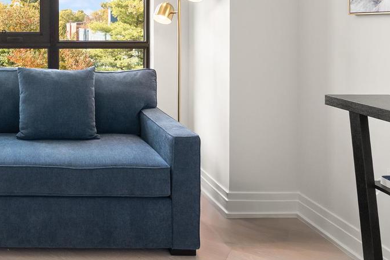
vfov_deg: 36.1
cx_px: 35
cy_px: 17
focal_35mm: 34
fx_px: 368
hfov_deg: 49.3
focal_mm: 16
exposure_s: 1/50
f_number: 8
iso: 800
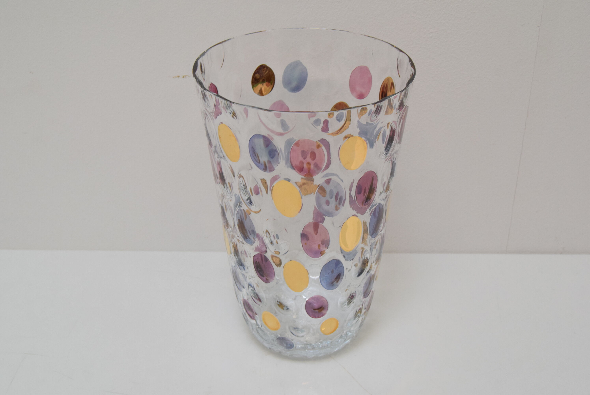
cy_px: 198
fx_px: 787
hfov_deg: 41.1
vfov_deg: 28.1
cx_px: 295
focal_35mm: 48
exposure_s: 1/250
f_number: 8
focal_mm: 32
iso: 1600
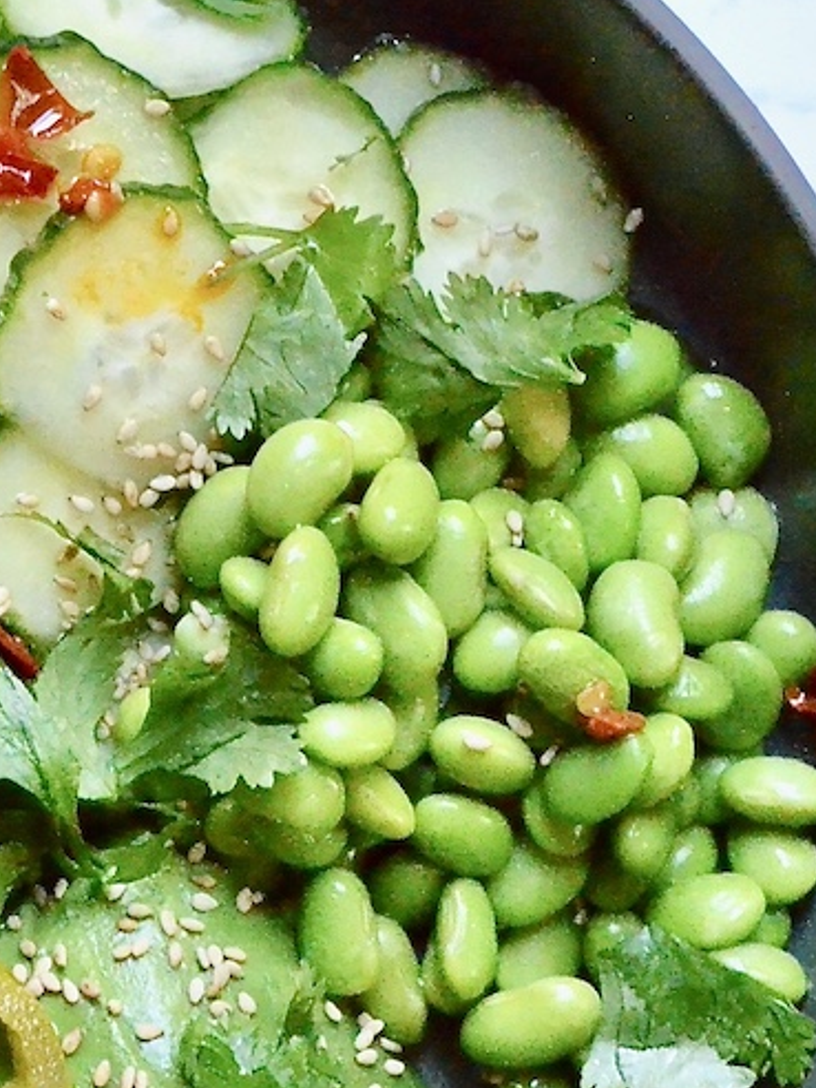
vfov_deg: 10.1
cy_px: 722
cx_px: -139
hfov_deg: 7.6
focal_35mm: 195
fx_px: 6129
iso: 12800
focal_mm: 52
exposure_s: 1/80
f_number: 10
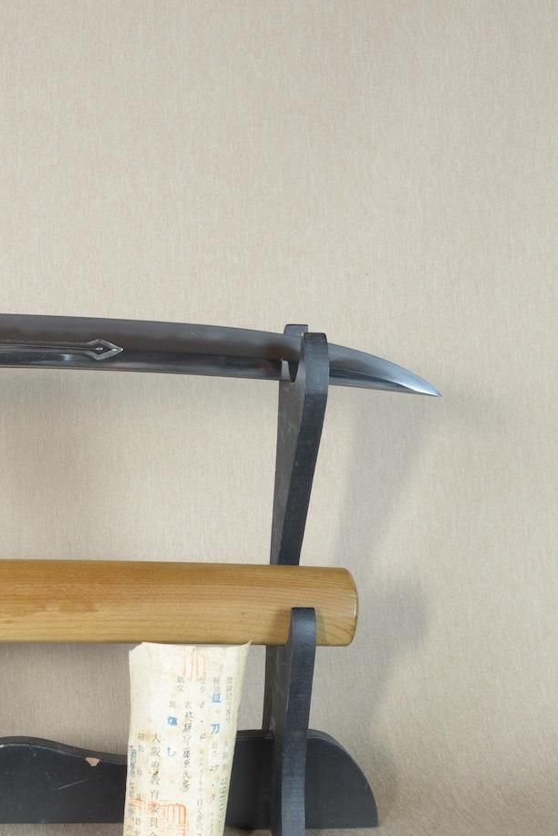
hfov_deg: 25.9
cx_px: 27
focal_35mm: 50
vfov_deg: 39.6
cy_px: 420
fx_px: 1162
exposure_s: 1/2
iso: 400
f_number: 11
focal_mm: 22
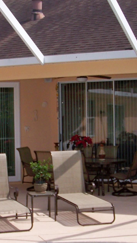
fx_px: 556
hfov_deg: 14.0
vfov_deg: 24.7
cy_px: 155
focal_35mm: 86
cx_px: 54
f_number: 2.8
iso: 64
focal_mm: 5.85
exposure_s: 1/1000
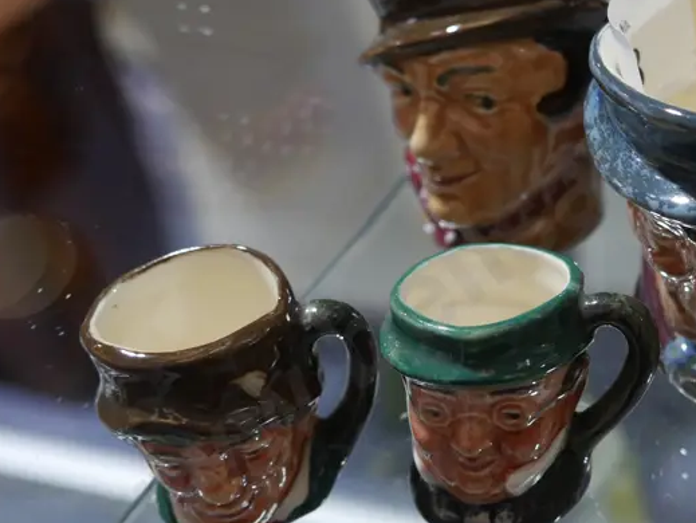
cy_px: 144
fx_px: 1509
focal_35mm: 75
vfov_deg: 19.6
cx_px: 637
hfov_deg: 25.1
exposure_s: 1/60
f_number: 4.1
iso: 400
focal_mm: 19
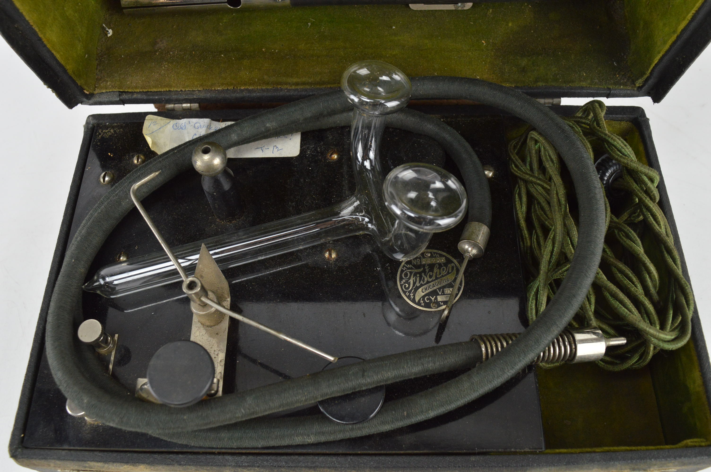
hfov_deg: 57.3
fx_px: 651
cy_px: 236
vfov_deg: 39.9
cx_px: 356
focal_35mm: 33
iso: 800
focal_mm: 22
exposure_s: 1/80
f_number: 6.3
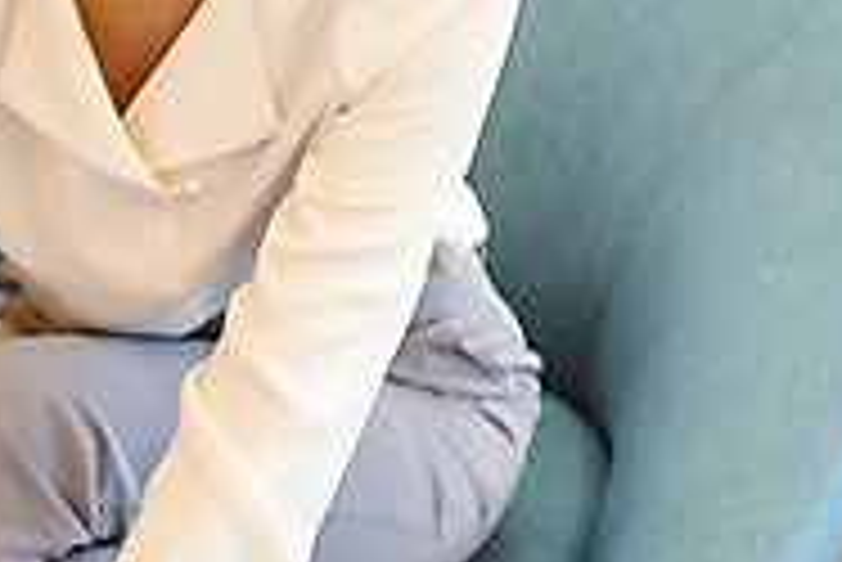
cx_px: -416
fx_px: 3441
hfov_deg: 13.2
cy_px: 175
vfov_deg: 9.3
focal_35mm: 147
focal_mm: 46
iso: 400
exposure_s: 1/100
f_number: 2.8
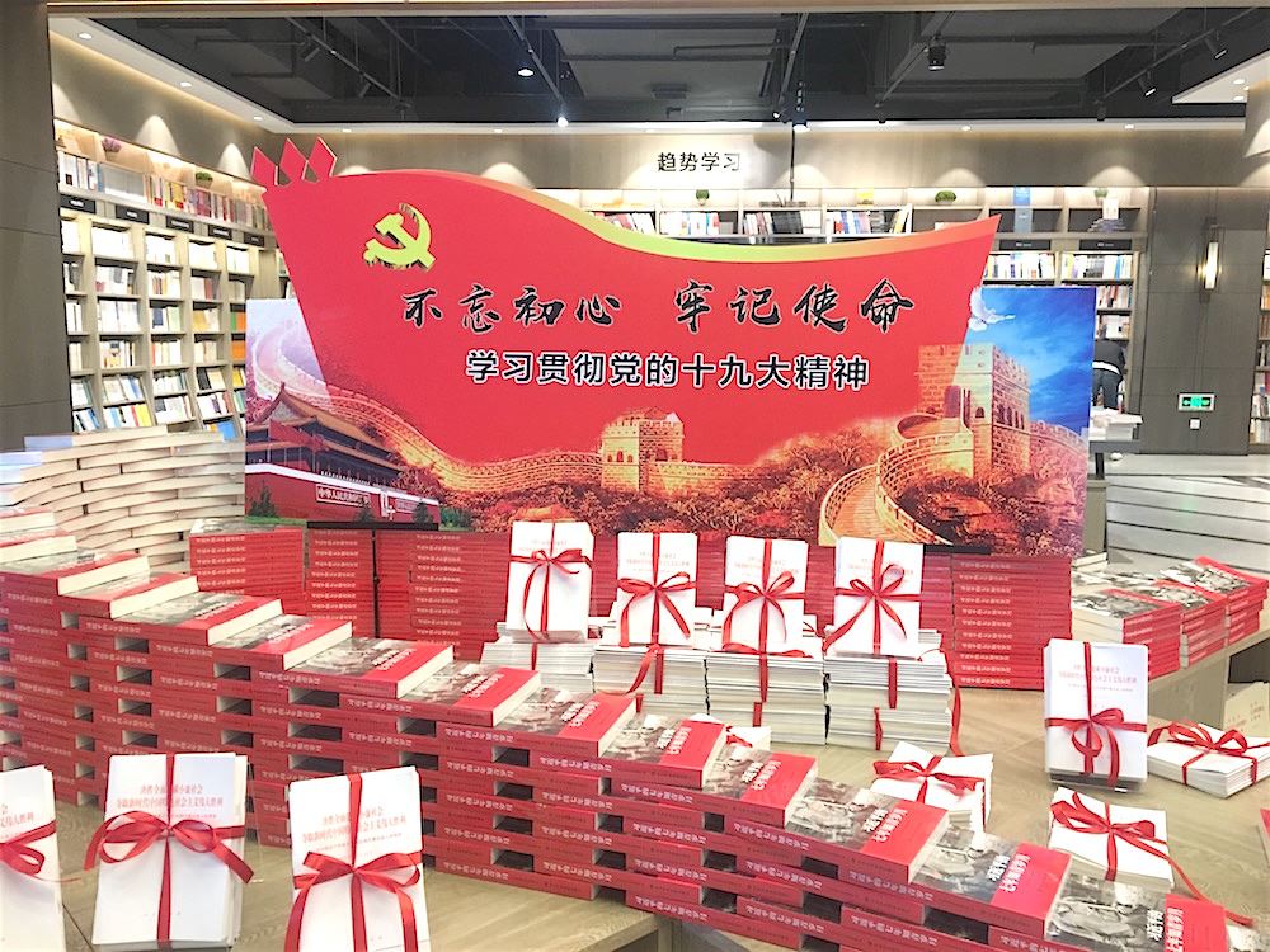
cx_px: 635
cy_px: 476
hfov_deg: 61.7
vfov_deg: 48.2
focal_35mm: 29
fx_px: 1064
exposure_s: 1/33
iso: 125
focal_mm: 4.15
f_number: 2.2
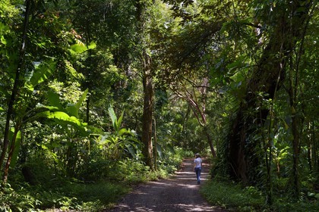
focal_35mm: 42
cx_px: 160
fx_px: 372
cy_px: 106
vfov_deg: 31.9
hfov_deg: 46.4
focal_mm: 42
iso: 800
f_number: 10
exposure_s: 1/100
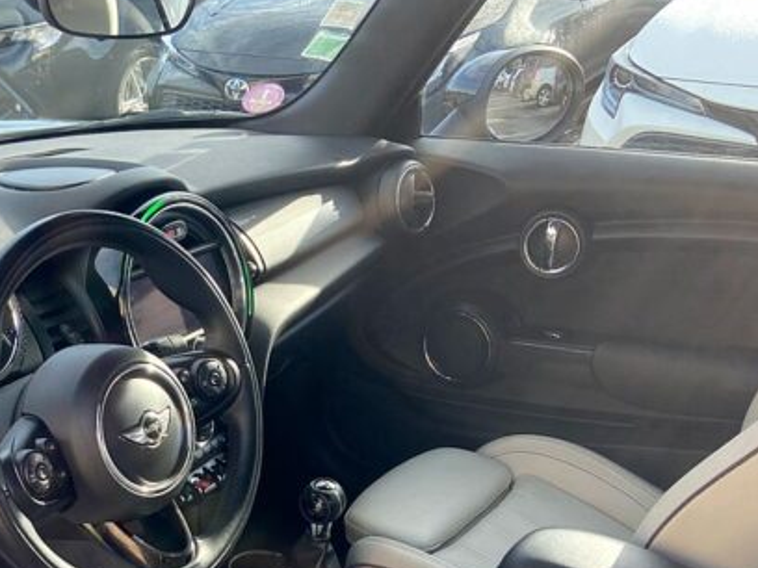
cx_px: 178
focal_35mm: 51
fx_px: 1117
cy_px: 527
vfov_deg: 27.4
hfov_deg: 36.5
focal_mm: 4.25
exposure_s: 1/288
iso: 32
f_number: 1.8
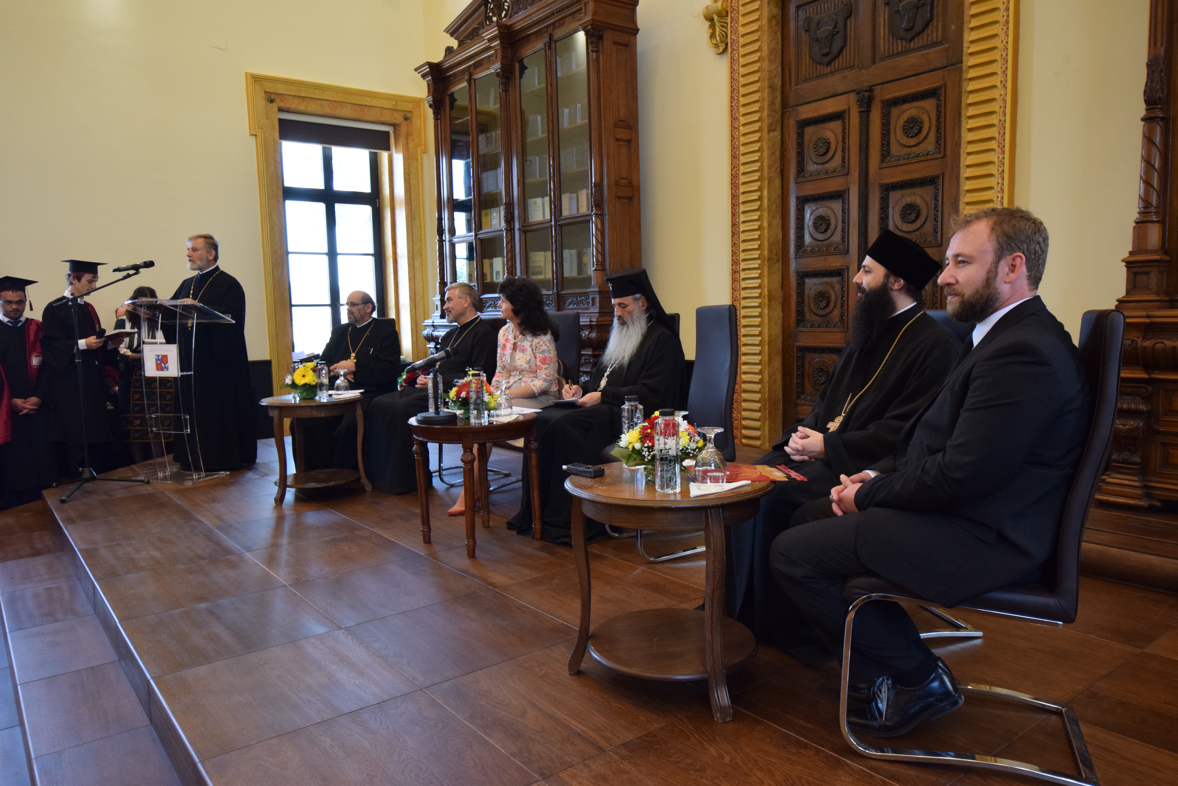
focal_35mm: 26
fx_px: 835
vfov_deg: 50.4
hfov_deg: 70.4
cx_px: 589
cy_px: 393
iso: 1000
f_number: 5.6
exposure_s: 1/60
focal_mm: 17
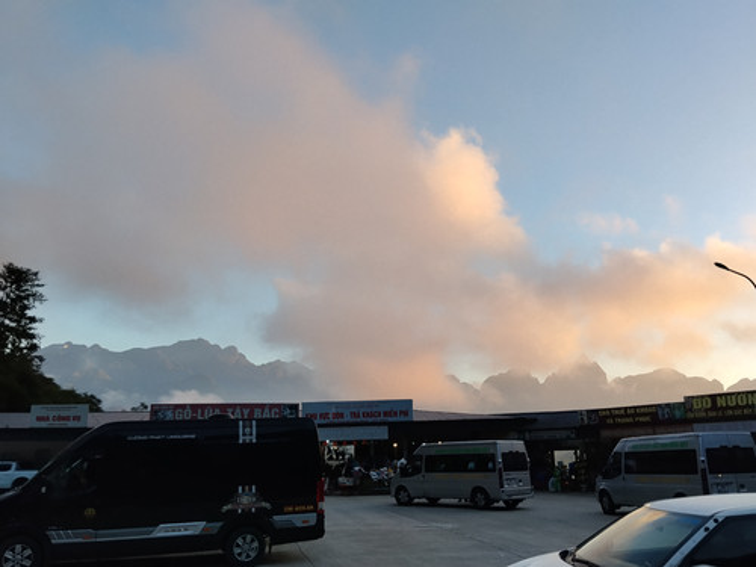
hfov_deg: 61.7
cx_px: 378
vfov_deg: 48.2
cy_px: 284
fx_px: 633
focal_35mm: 29
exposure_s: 1/256
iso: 50
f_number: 1.8
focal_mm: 4.22
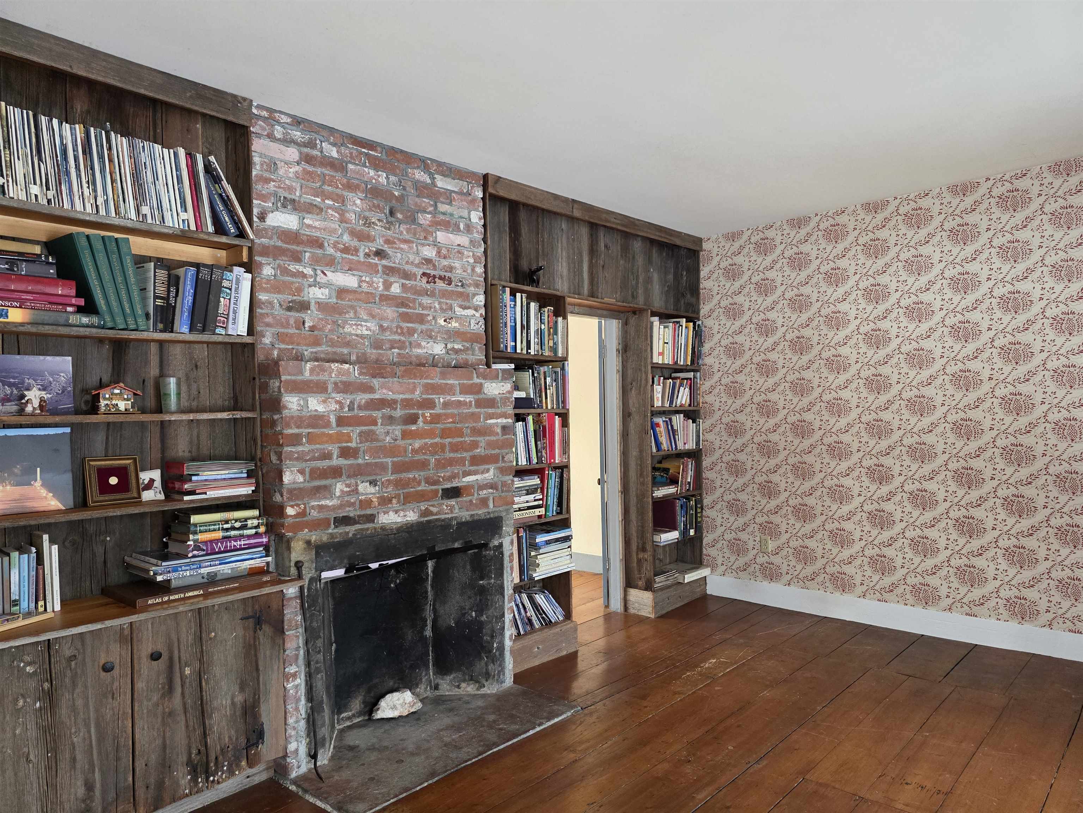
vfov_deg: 58.9
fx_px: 720
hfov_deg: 73.9
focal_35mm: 23
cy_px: 406
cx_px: 542
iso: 320
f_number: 1.7
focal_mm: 6.3
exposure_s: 1/120
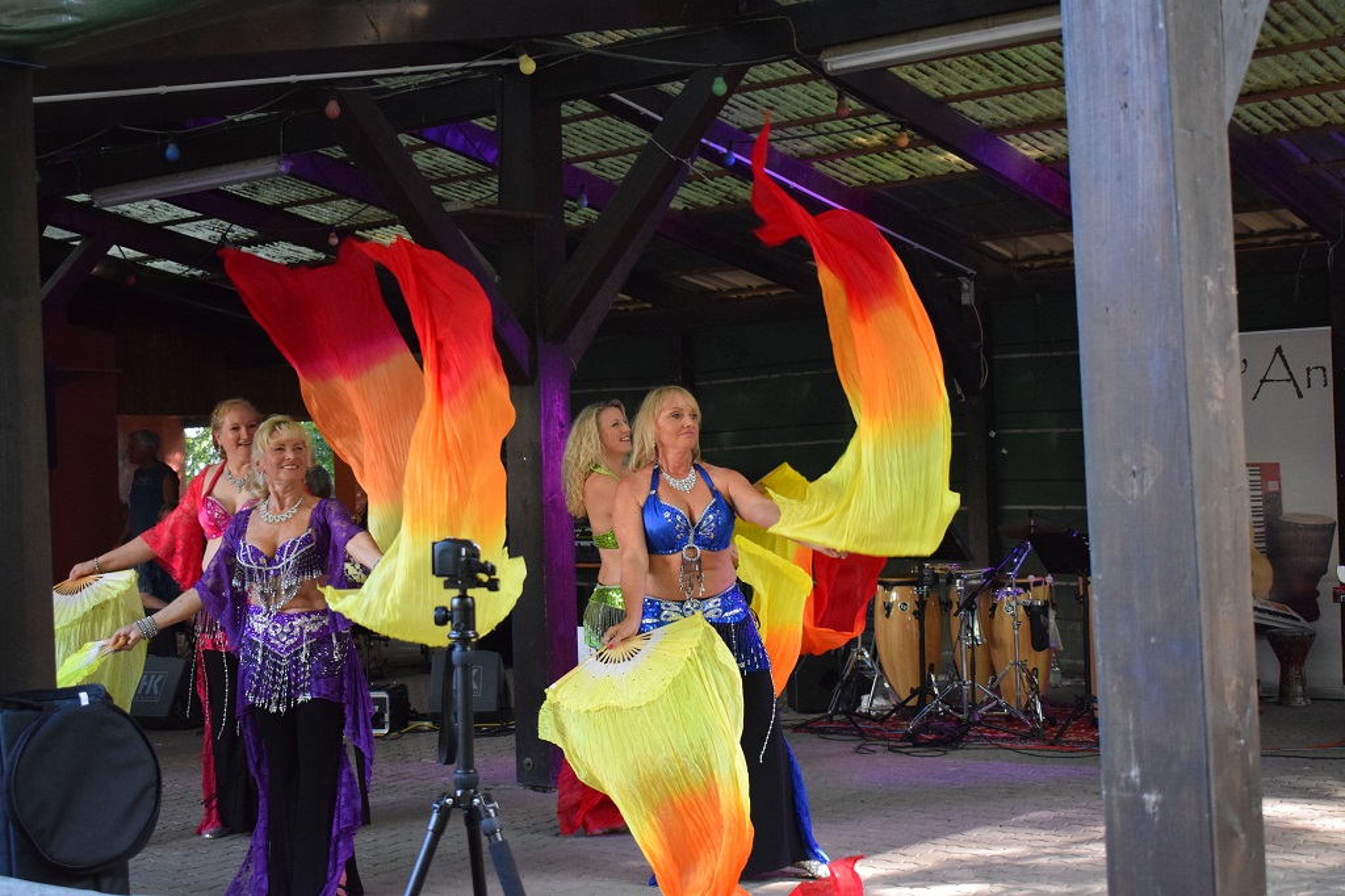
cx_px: 672
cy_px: 448
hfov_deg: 38.9
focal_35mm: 51
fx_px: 1905
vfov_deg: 26.5
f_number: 4.5
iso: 3200
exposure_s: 1/320
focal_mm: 34
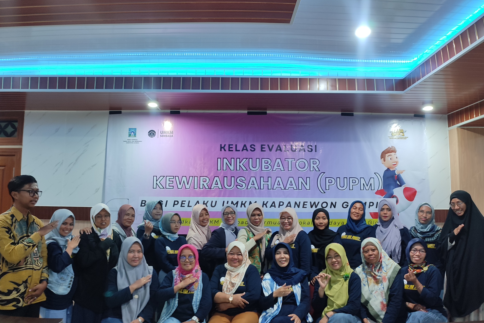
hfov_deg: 67.4
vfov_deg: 47.9
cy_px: 165
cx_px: 237
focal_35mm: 27
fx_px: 363
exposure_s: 1/20
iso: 310
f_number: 1.9
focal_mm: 6.04
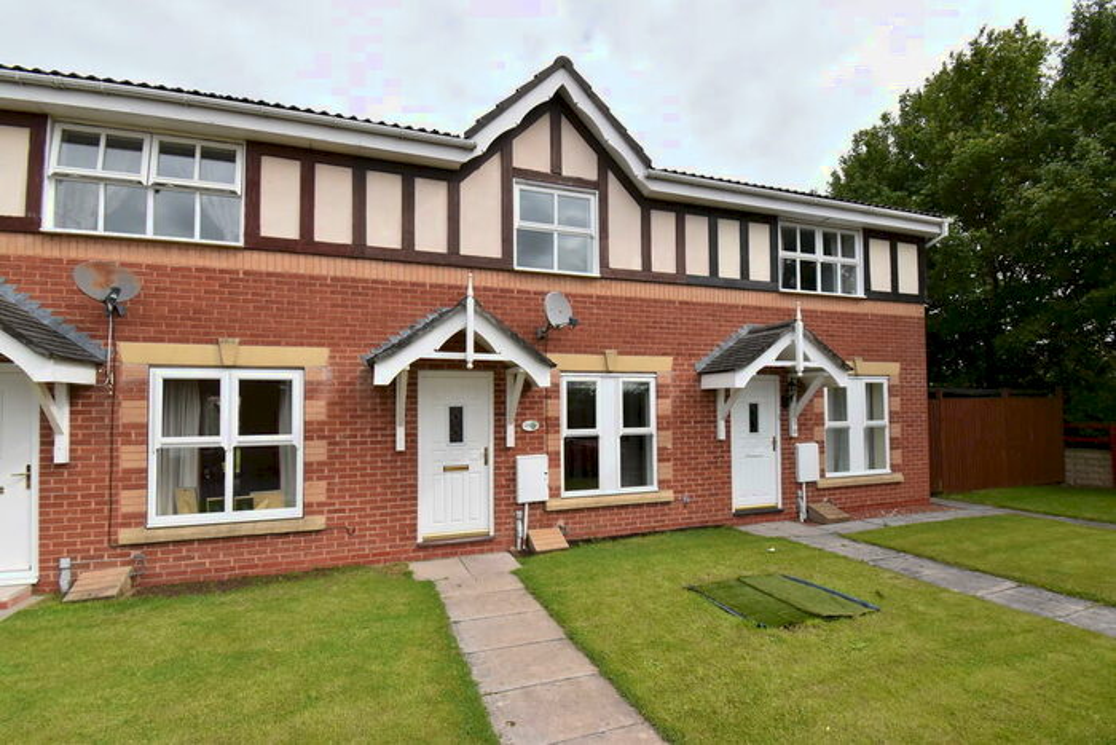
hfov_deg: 95.0
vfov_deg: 72.1
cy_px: 372
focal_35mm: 16
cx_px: 558
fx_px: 512
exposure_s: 1/1000
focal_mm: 11
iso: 800
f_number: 9
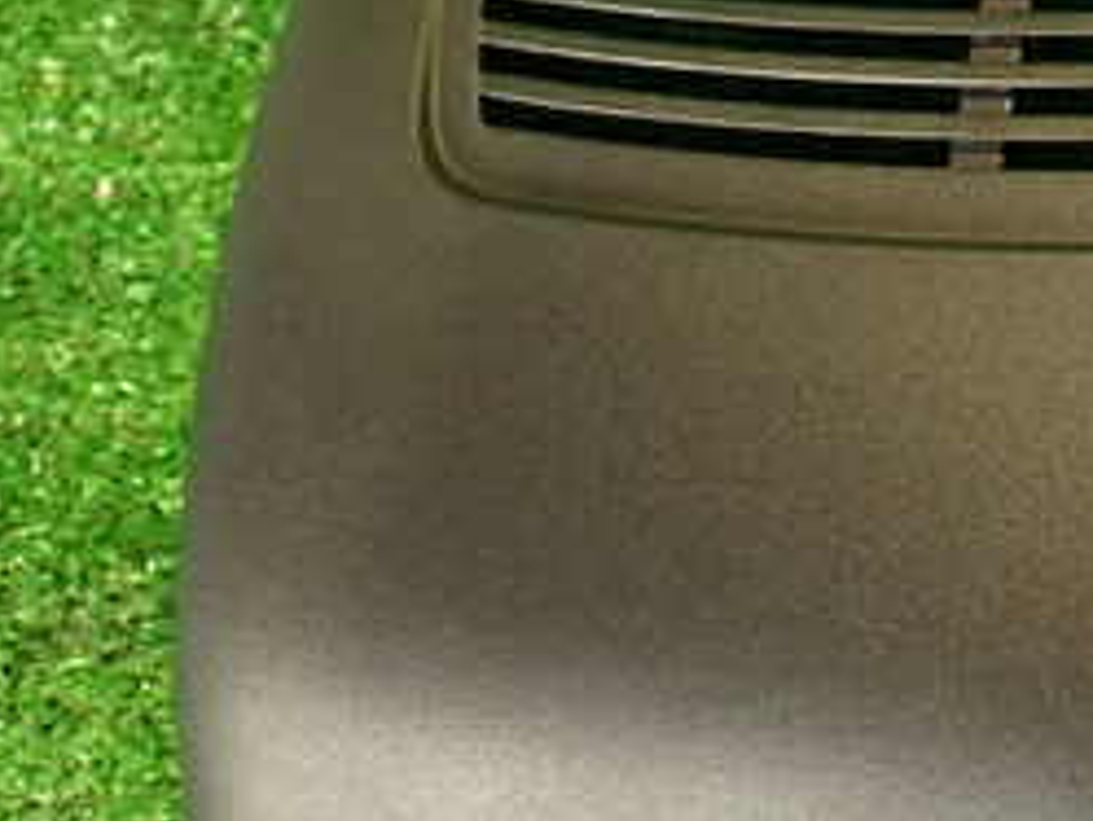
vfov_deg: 19.2
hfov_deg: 24.1
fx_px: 2432
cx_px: 1128
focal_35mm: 77
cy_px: 378
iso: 400
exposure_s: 1/30
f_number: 2.4
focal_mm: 5.79
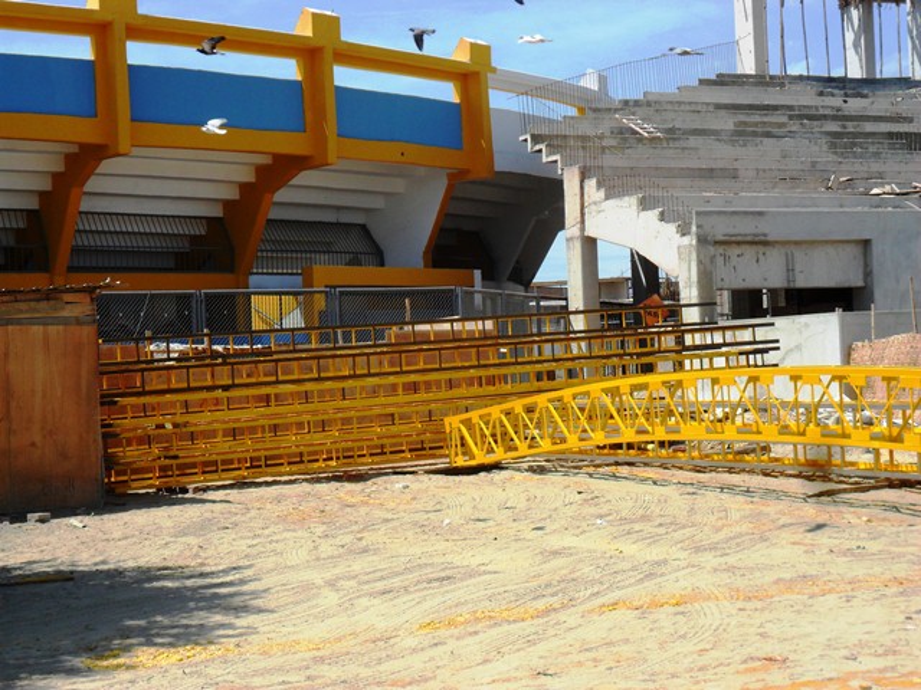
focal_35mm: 63
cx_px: 460
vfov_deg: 23.3
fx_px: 1676
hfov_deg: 30.7
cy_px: 345
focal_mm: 11.2
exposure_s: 1/500
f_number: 5.6
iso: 100
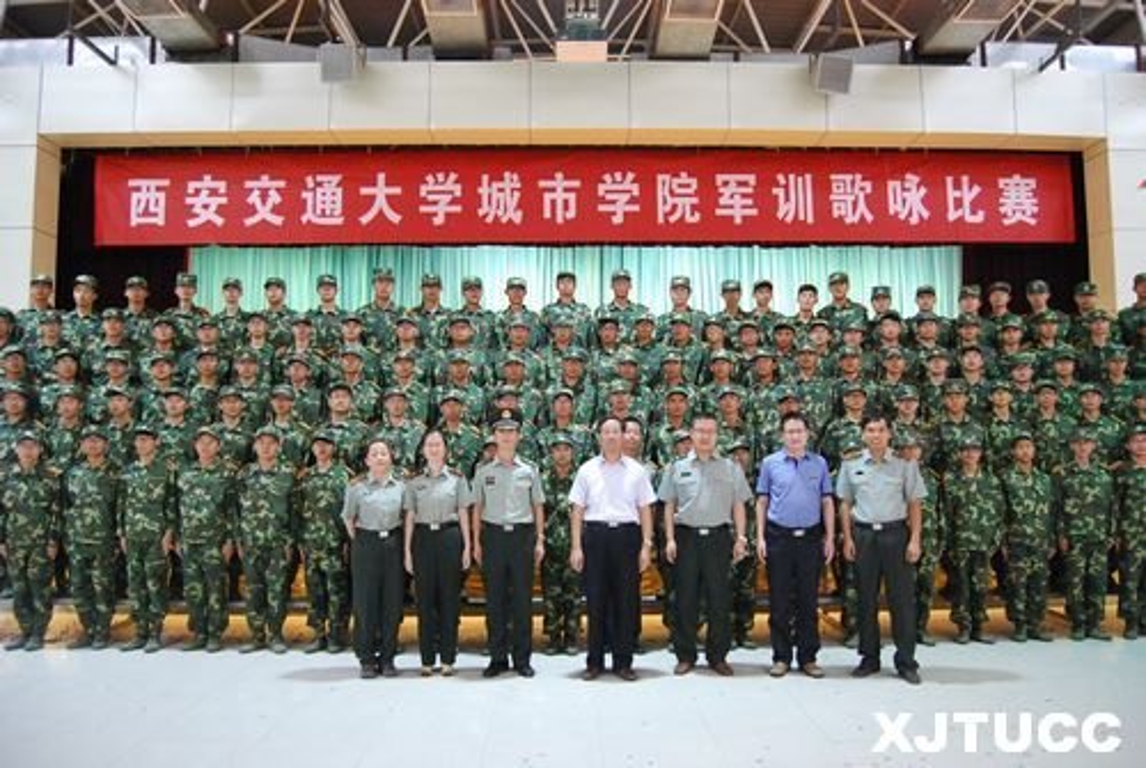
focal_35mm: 27
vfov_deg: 48.1
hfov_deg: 67.3
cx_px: 573
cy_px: 384
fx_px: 861
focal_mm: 18
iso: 1600
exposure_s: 1/20
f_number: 3.5
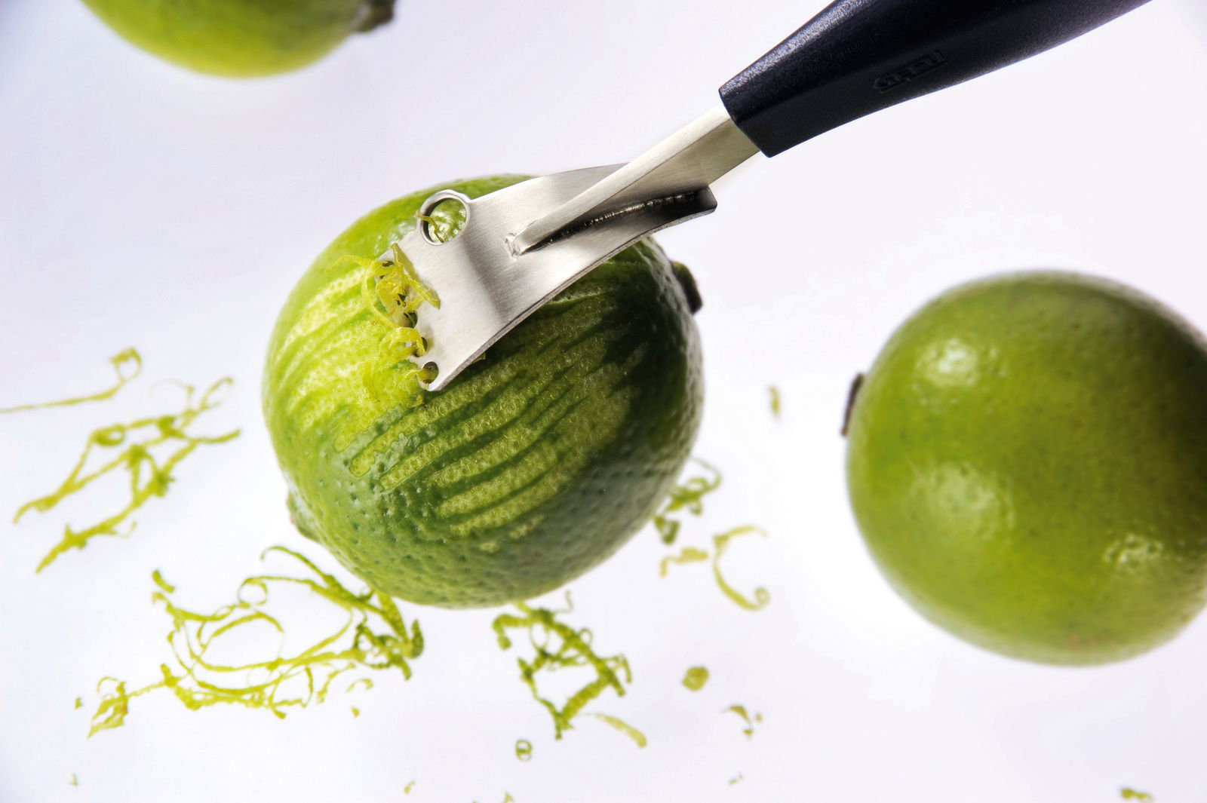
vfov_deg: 13.0
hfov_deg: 19.5
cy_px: 402
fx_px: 3518
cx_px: 604
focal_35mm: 105
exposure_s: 1/100
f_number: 11
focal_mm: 105
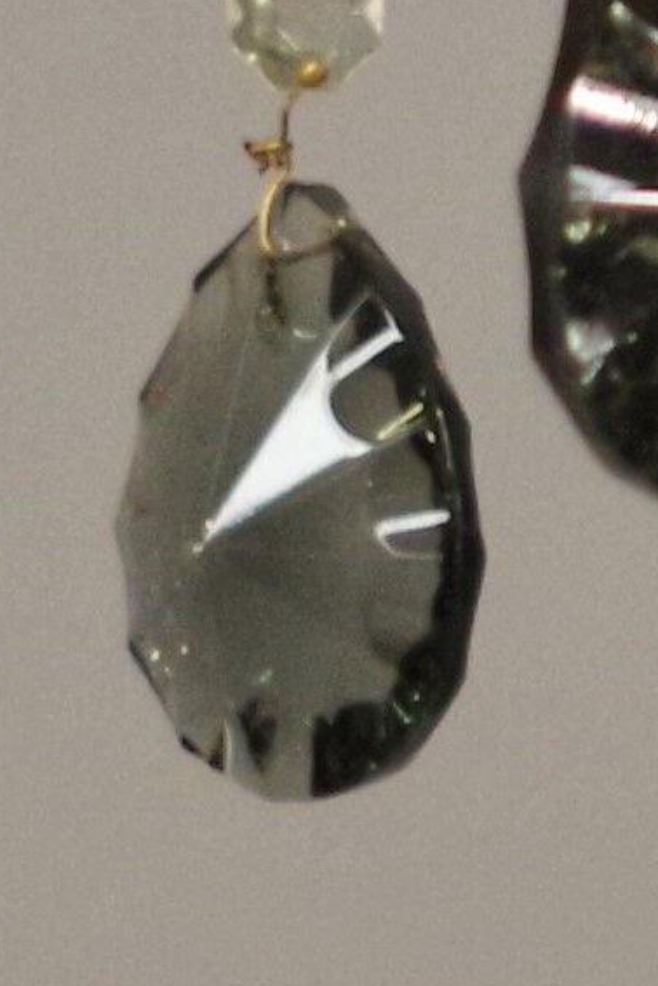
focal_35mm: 291
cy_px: -1601
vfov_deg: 6.6
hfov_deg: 4.5
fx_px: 7978
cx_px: 2185
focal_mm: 21.25
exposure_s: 1/60
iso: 400
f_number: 4
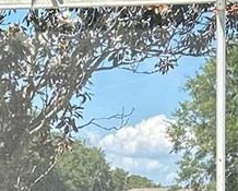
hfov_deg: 10.4
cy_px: 259
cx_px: 124
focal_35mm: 186
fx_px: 1312
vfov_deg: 8.2
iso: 50
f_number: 1.5
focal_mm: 5.7
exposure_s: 1/1377
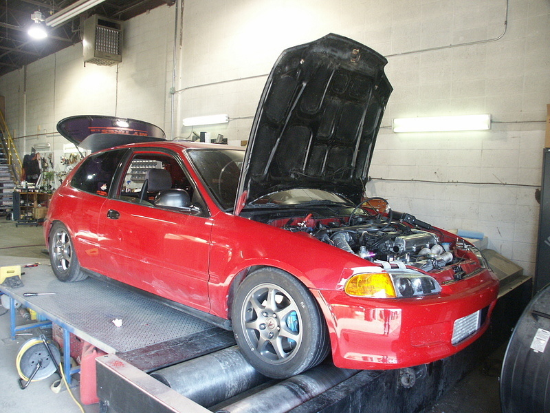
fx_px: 461
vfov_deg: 48.2
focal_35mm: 29
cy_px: 206
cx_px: 275
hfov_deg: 61.7
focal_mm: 7.65
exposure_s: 1/30
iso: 200
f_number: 2.8
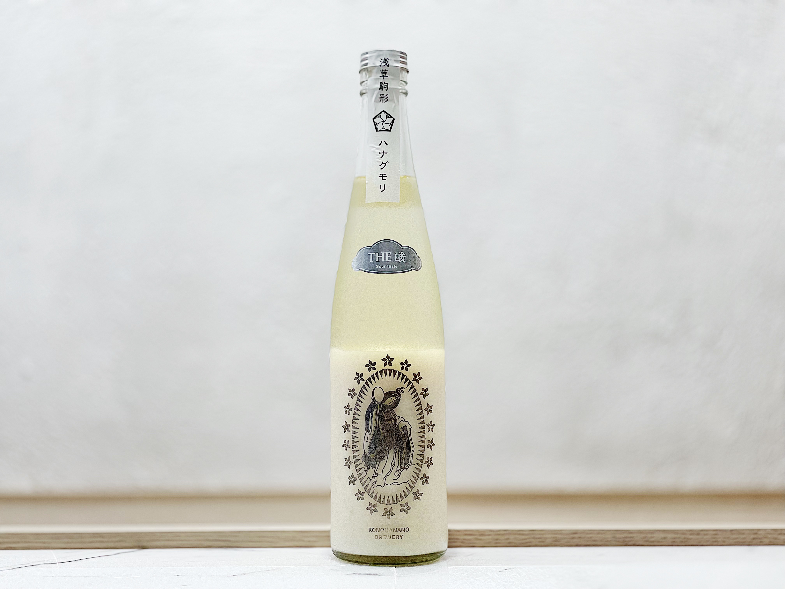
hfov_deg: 36.8
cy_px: 294
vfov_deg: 28.0
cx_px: 392
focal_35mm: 52
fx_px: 1179
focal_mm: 6
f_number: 2
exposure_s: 1/100
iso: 50
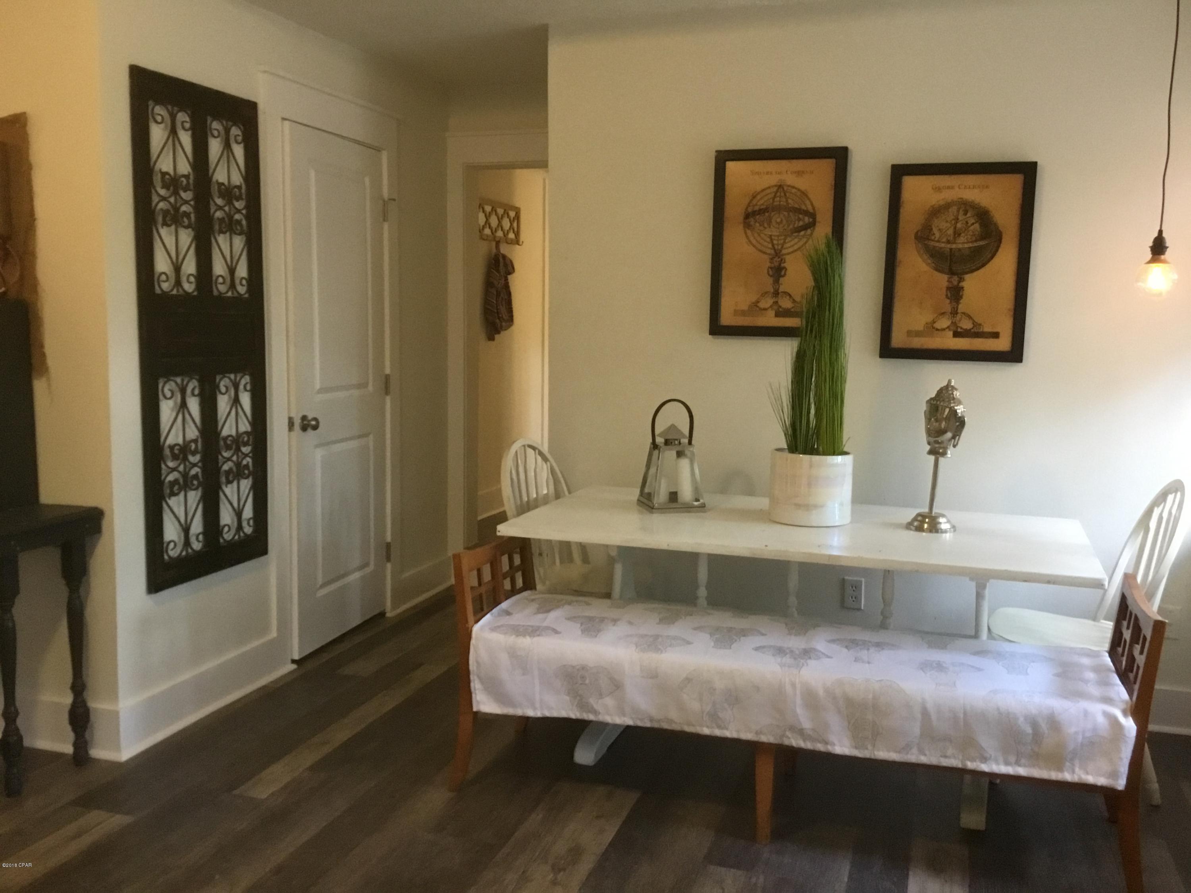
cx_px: 596
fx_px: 1067
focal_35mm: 31
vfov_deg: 45.4
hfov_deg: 58.4
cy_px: 446
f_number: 2.4
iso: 200
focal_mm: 3.3
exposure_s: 1/20
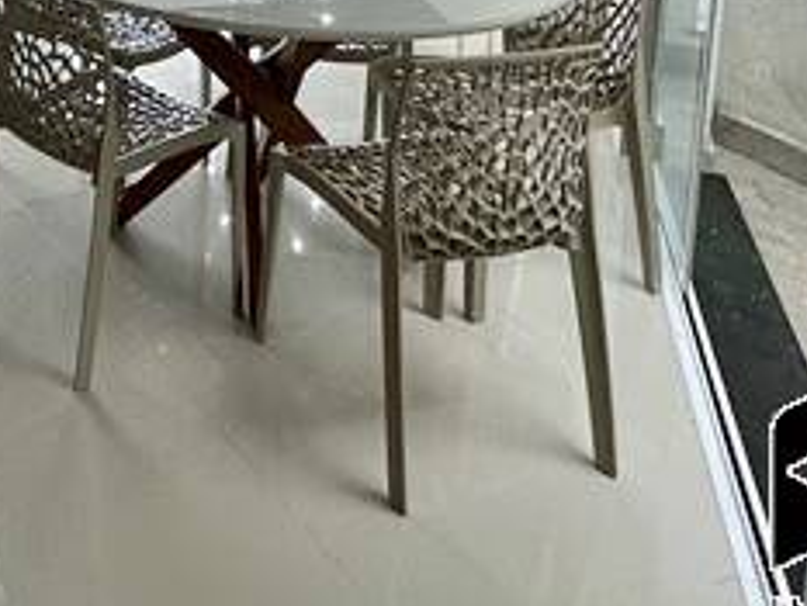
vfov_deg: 25.6
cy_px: -204
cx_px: -80
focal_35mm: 48
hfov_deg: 34.3
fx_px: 1120
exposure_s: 1/120
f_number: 2.2
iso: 100
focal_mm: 2.22
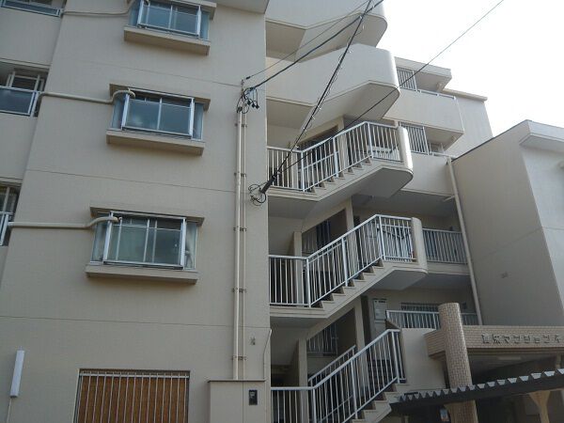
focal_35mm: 28
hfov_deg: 63.4
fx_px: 456
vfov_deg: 49.7
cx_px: 282
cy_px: 212
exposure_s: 1/640
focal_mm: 4.6
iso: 100
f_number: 2.8
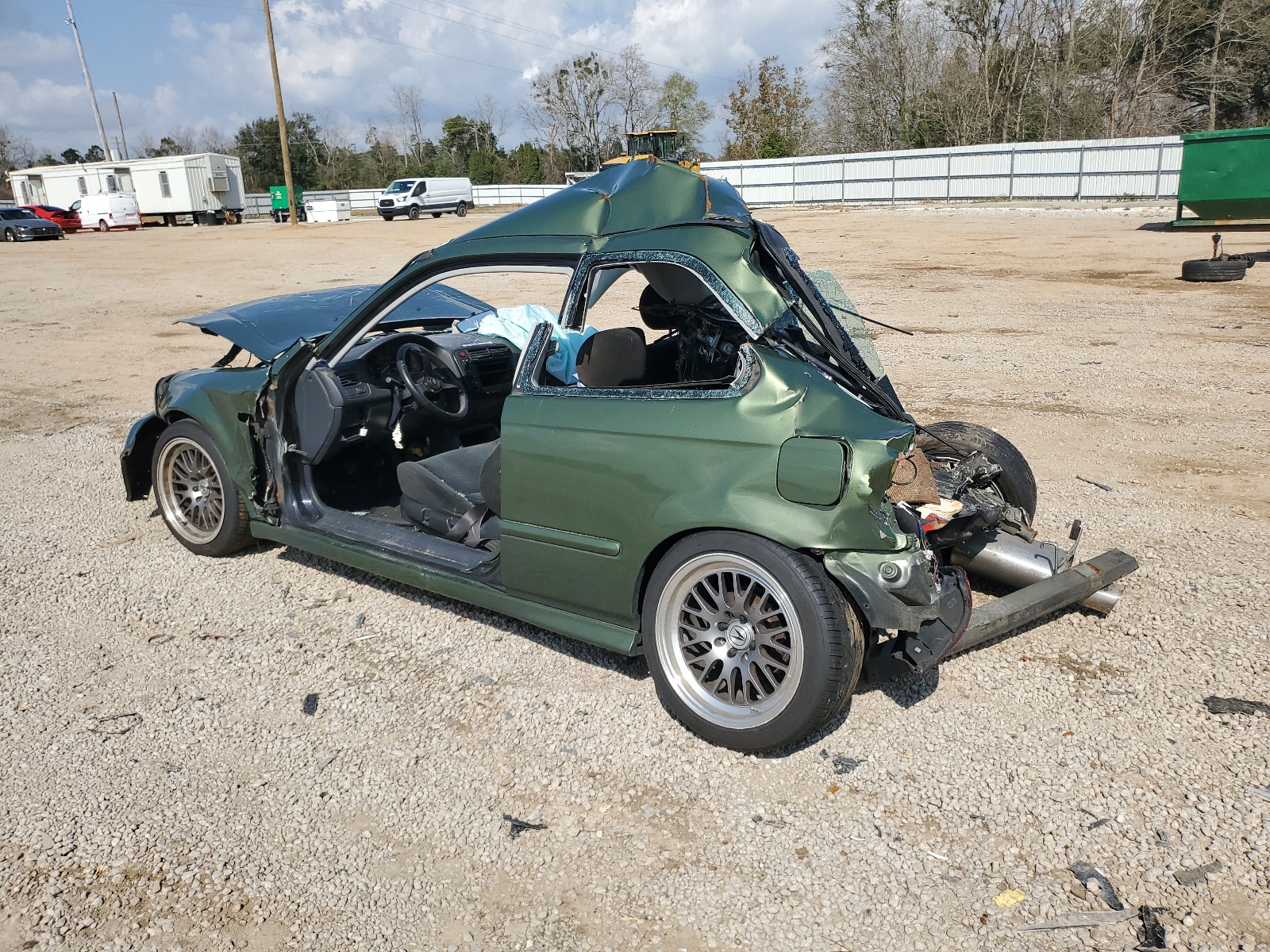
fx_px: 954
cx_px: 635
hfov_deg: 67.3
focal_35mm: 26
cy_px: 476
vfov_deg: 53.1
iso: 50
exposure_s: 1/5000
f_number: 1.5
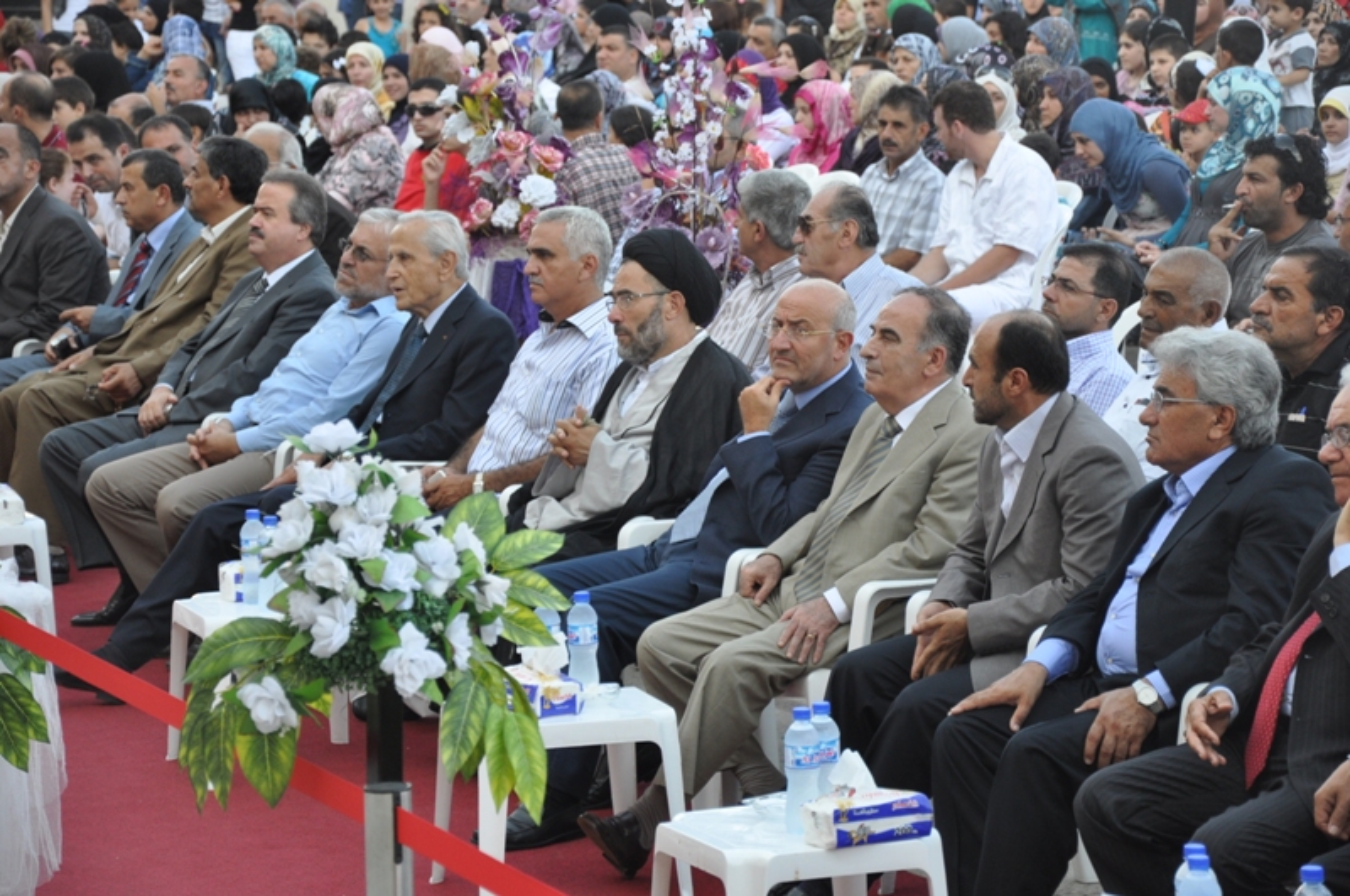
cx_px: 675
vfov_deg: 10.7
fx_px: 4774
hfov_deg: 16.1
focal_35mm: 128
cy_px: 448
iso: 560
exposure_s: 1/250
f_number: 5.6
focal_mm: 85
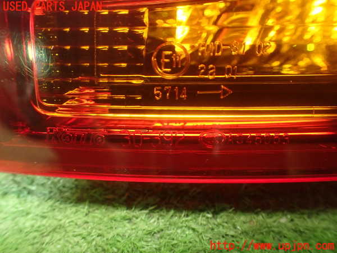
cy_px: 126
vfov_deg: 46.8
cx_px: 168
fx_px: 292
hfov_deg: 60.0
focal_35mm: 30
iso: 800
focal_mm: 5.4
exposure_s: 1/30
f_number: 2.3
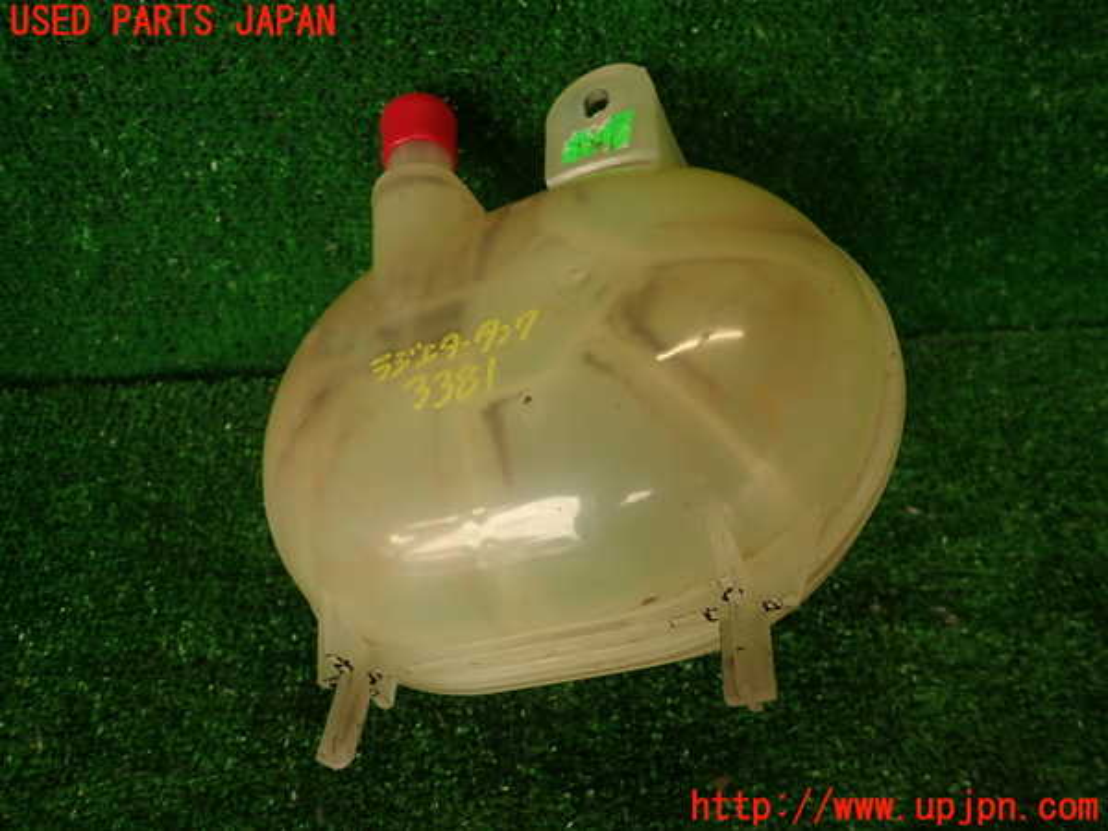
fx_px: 800
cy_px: 416
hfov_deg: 69.4
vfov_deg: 54.9
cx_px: 554
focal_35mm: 25
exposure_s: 1/100
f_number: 2
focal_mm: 4.5
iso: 100
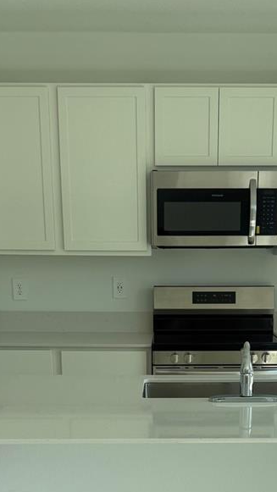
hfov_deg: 22.2
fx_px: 705
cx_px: 173
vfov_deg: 36.6
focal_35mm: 54
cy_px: 423
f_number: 1.78
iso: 100
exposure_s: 1/1361
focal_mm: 6.76
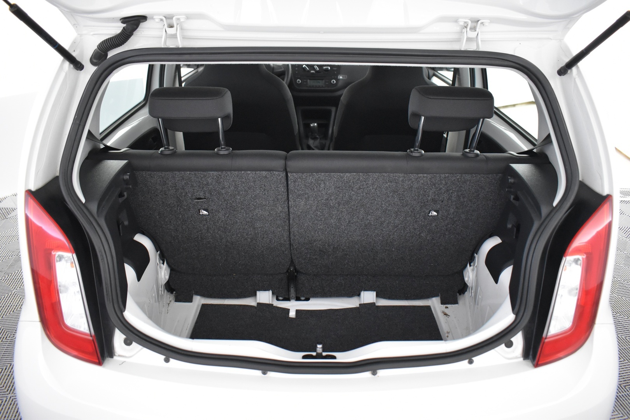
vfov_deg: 47.9
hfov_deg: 67.4
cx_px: 315
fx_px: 472
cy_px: 210
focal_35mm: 27
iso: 2800
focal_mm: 18
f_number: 3.5
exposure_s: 1/30
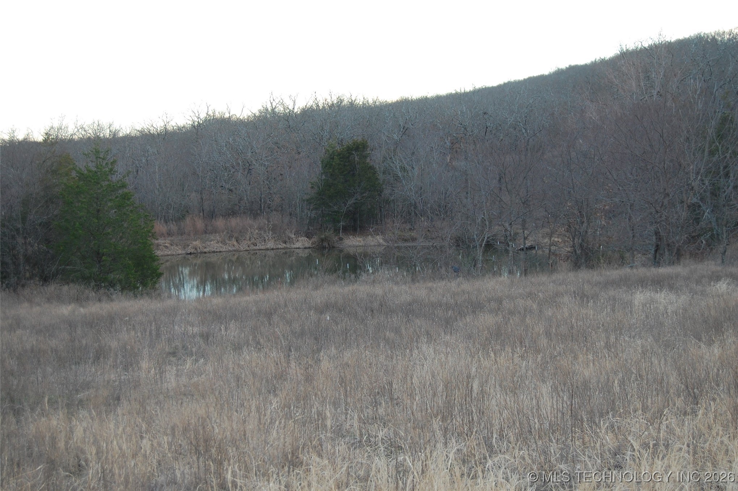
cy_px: 246
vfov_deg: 23.7
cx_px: 369
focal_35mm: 57
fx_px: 1167
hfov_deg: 35.1
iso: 400
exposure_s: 1/100
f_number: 5
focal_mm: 38
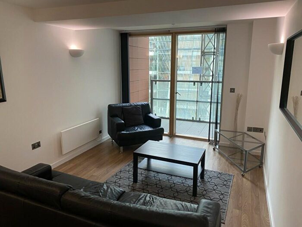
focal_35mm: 26
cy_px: 114
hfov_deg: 67.3
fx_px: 227
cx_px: 151
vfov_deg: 53.1
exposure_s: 1/50
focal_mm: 4.25
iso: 100
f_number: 1.8
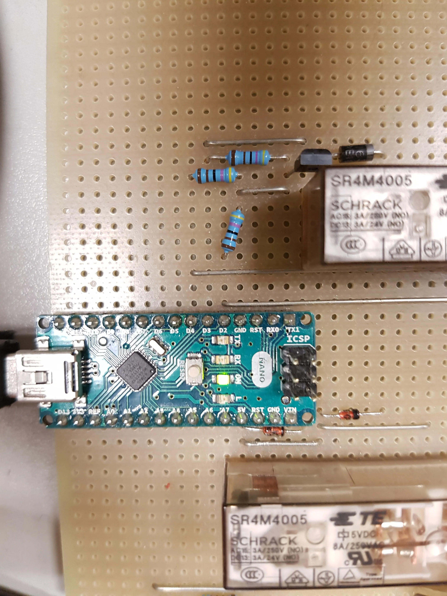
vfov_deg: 67.3
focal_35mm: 26
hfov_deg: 53.1
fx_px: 448
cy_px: 298
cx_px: 224
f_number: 1.7
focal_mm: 4.2
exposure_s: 1/25
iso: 200
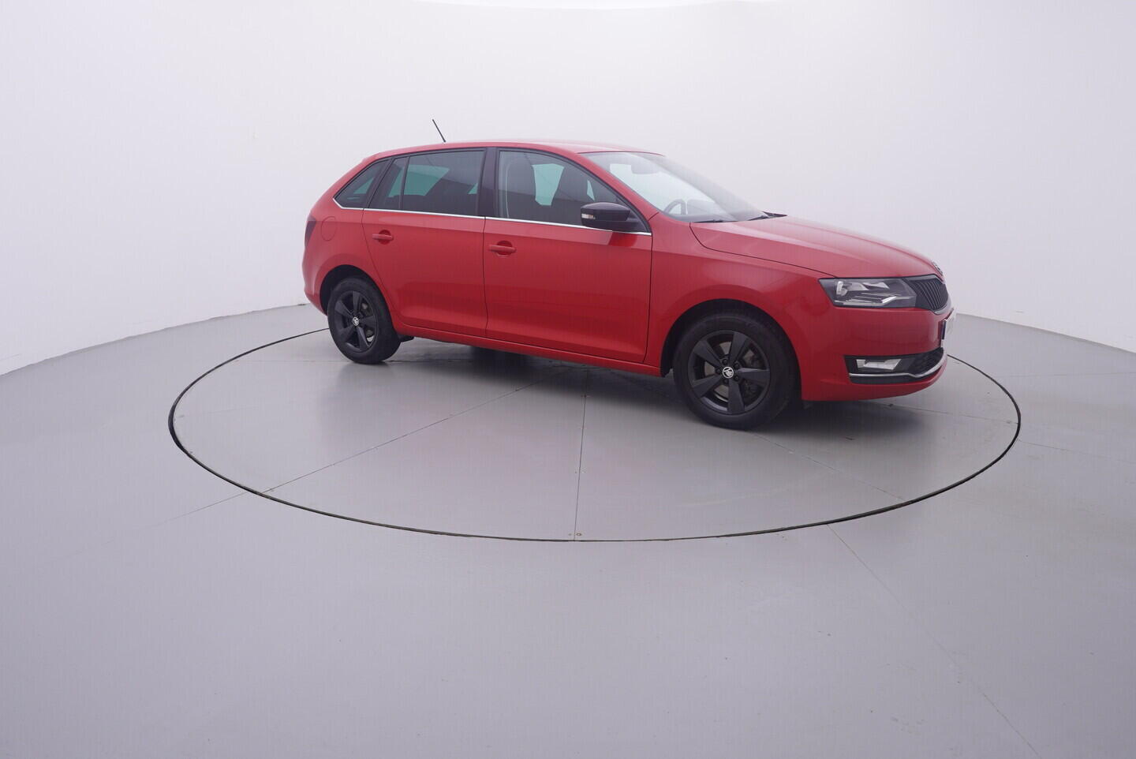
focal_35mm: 22
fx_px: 710
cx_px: 568
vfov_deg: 56.2
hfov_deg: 77.3
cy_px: 380
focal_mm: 15
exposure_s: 1/80
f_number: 5
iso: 200
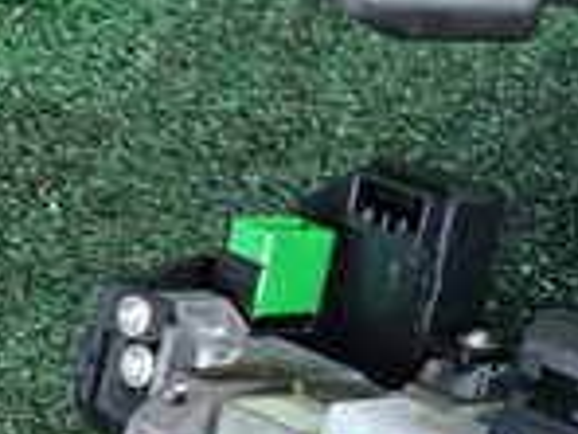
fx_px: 2037
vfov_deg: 12.1
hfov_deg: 14.1
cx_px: 1082
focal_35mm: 122
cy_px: 180
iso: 800
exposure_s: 1/15
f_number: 2.3
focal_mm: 5.4
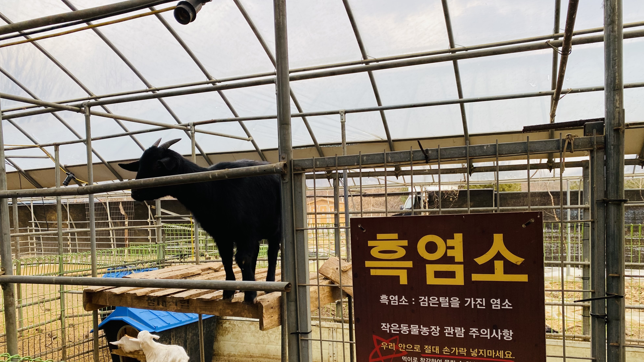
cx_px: 320
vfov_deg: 39.8
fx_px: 495
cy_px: 231
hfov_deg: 66.1
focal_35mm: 29
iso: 32
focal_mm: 4.25
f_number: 1.8
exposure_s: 1/394
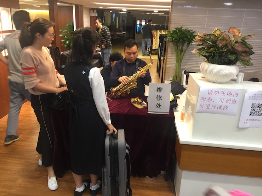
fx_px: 219
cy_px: 98
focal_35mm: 29
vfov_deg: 48.2
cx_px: 131
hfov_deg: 61.7
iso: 100
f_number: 2.2
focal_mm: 4.15
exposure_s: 1/17
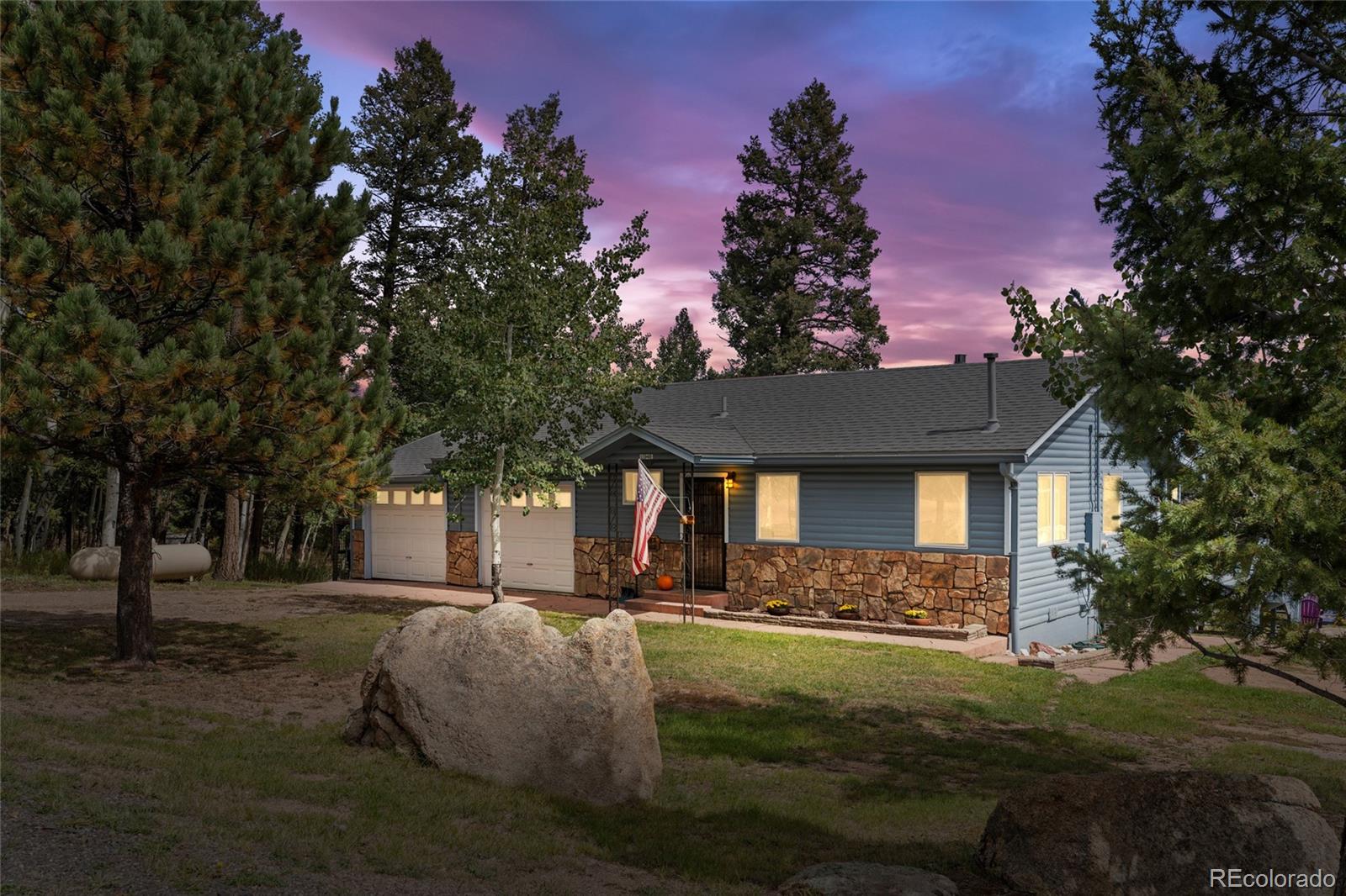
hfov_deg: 62.8
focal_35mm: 30
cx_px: 673
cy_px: 448
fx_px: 1103
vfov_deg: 44.3
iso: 200
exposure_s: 1/250
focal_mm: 29.5
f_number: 7.1
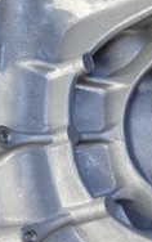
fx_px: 714
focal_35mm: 108
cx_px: 146
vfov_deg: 19.3
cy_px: 116
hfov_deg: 12.0
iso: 125
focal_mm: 5.79
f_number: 2.4
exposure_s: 1/125
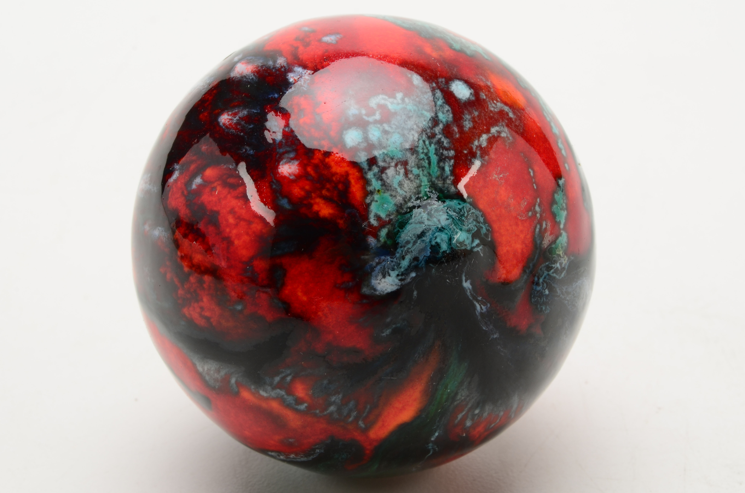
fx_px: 1704
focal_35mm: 82
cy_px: 246
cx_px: 372
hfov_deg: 24.7
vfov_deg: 16.5
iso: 100
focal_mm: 55
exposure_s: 1/160
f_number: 22
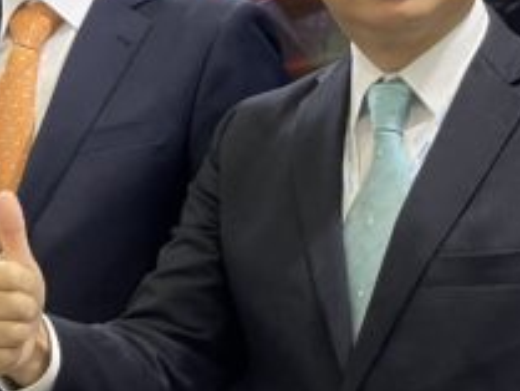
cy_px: -92
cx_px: 97
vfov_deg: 9.4
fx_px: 2330
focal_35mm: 155
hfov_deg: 12.7
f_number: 2
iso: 125
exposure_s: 1/60
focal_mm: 6
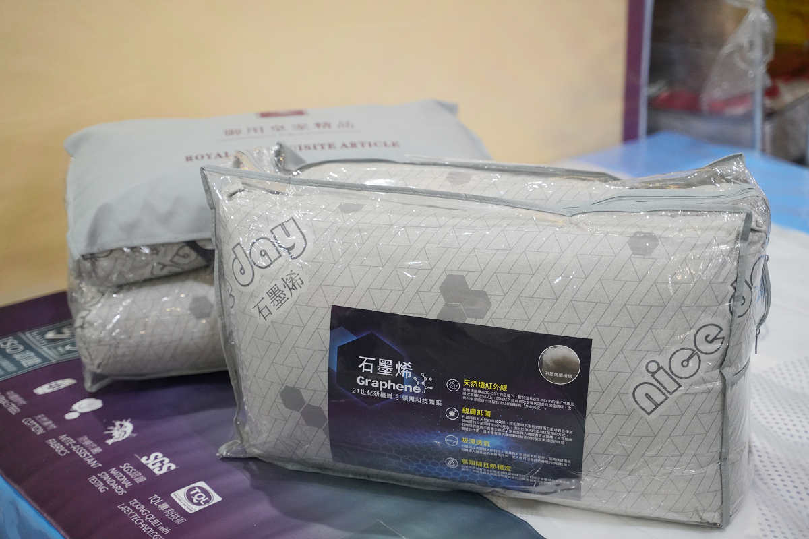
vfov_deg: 21.6
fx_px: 1416
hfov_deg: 31.9
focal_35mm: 63
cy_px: 270
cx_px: 404
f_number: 2.8
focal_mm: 63
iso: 4000
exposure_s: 1/160
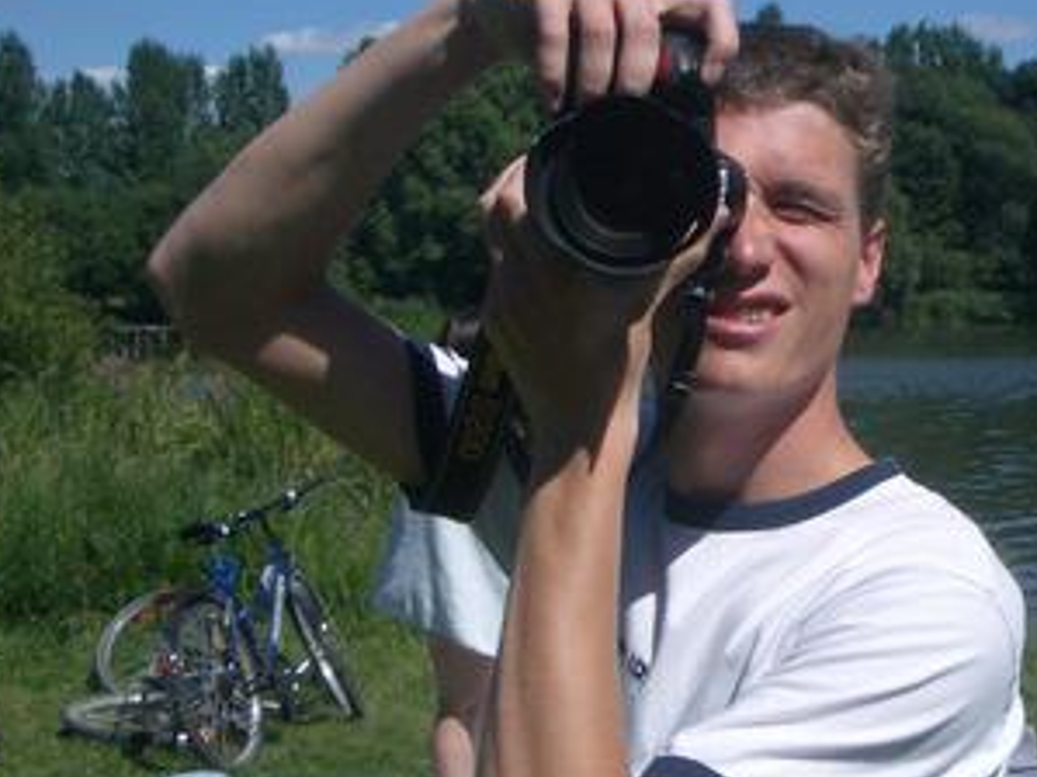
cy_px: 343
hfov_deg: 25.7
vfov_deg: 19.6
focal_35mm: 75
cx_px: 780
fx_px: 2246
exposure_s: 1/1000
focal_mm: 5.8
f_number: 4.3
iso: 50
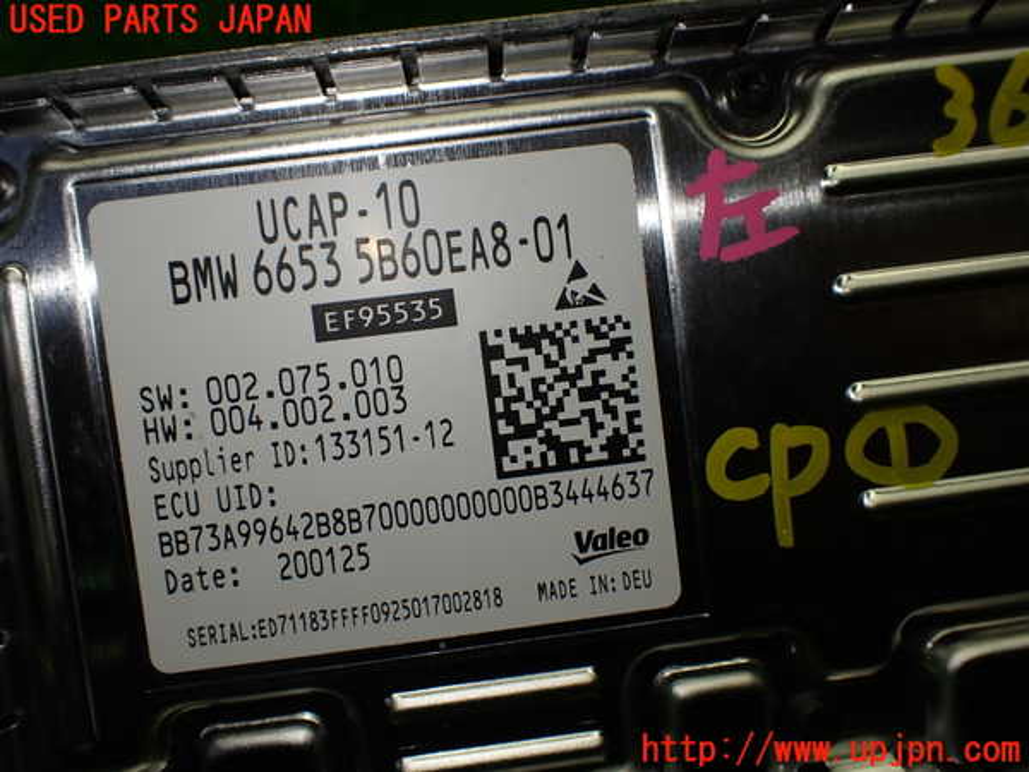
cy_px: 386
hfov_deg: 60.0
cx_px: 514
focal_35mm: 30
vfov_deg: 46.8
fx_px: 892
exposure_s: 1/160
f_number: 3.2
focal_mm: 5.4
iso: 100
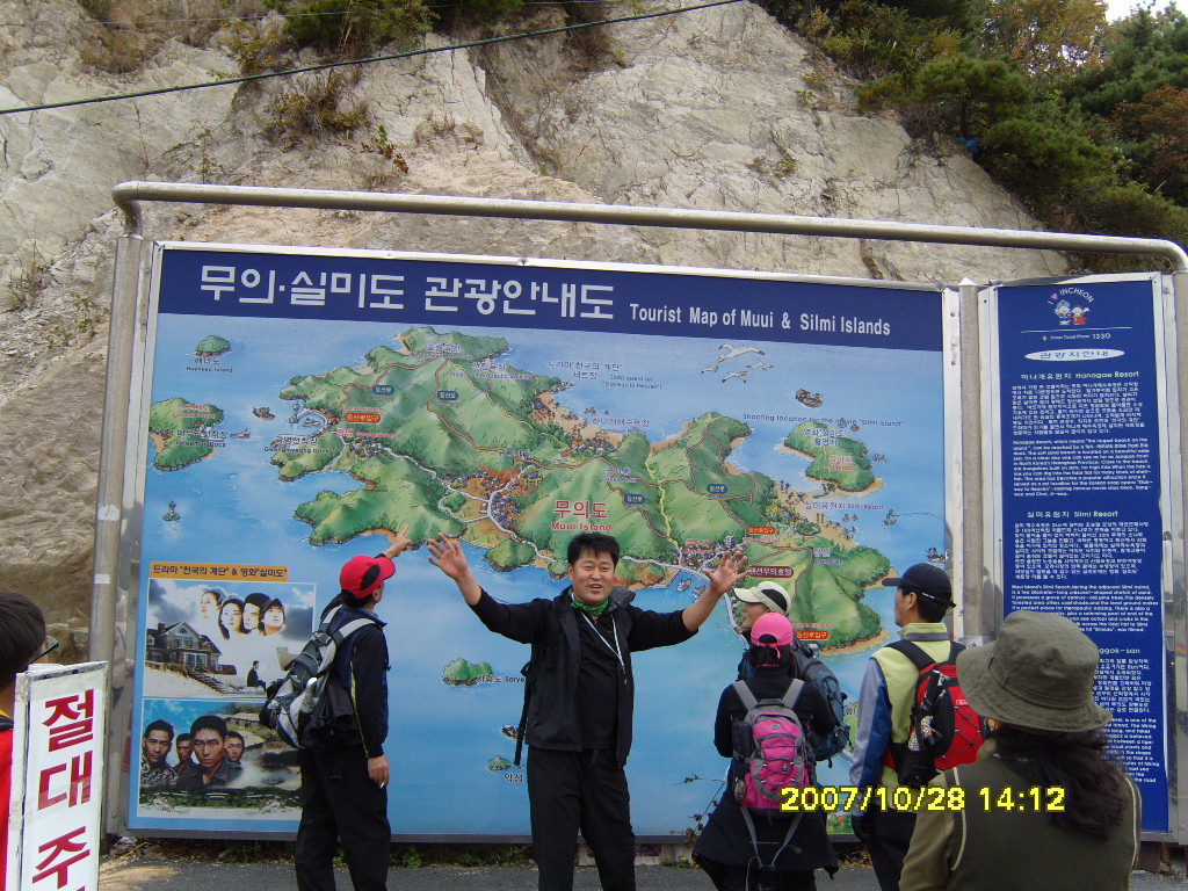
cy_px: 446
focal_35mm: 35
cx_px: 594
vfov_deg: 40.7
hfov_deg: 52.6
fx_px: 1201
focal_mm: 7.4
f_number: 2.8
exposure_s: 1/250
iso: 80
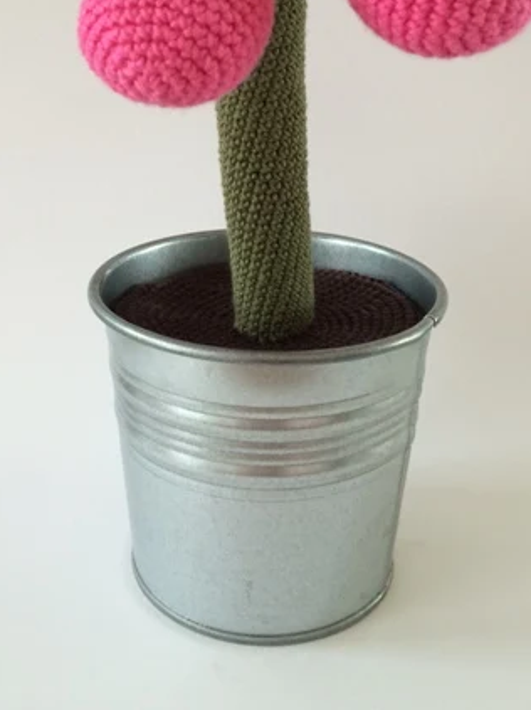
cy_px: 202
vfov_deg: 42.0
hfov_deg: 32.8
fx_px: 901
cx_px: 223
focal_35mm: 44
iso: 32
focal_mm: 4.15
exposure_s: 1/40
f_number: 2.2
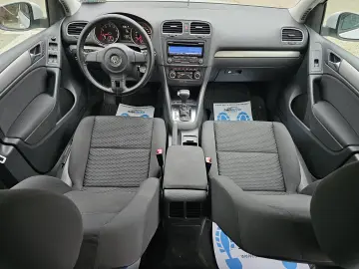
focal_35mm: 23
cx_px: 180
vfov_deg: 58.9
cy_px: 134
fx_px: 239
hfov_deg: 73.9
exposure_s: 1/33.3
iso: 640
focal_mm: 6.3
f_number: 1.7
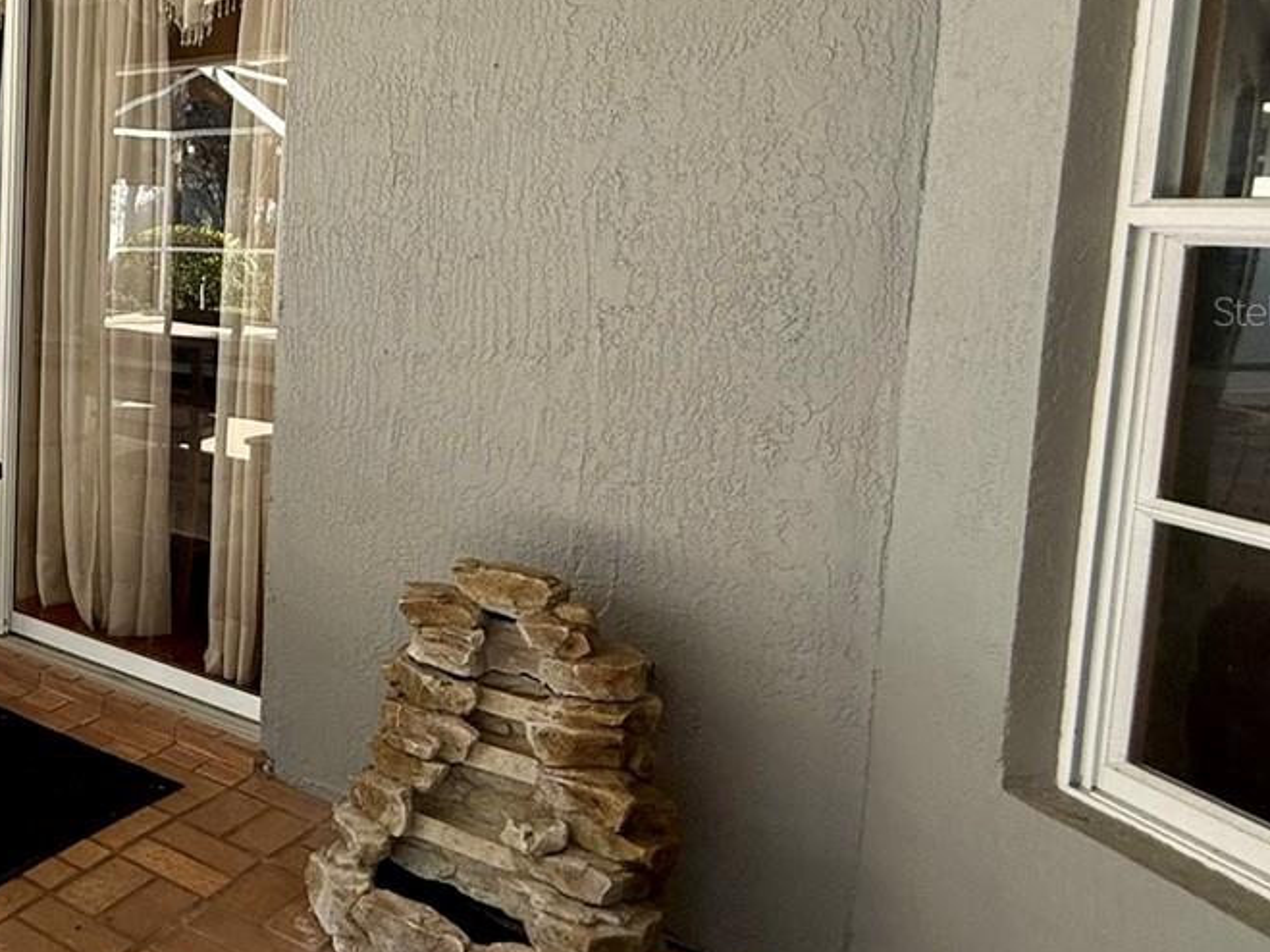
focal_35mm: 34
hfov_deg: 41.9
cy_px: 310
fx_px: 1247
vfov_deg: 41.2
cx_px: -146
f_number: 2.2
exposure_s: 1/226
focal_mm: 2.22
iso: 50
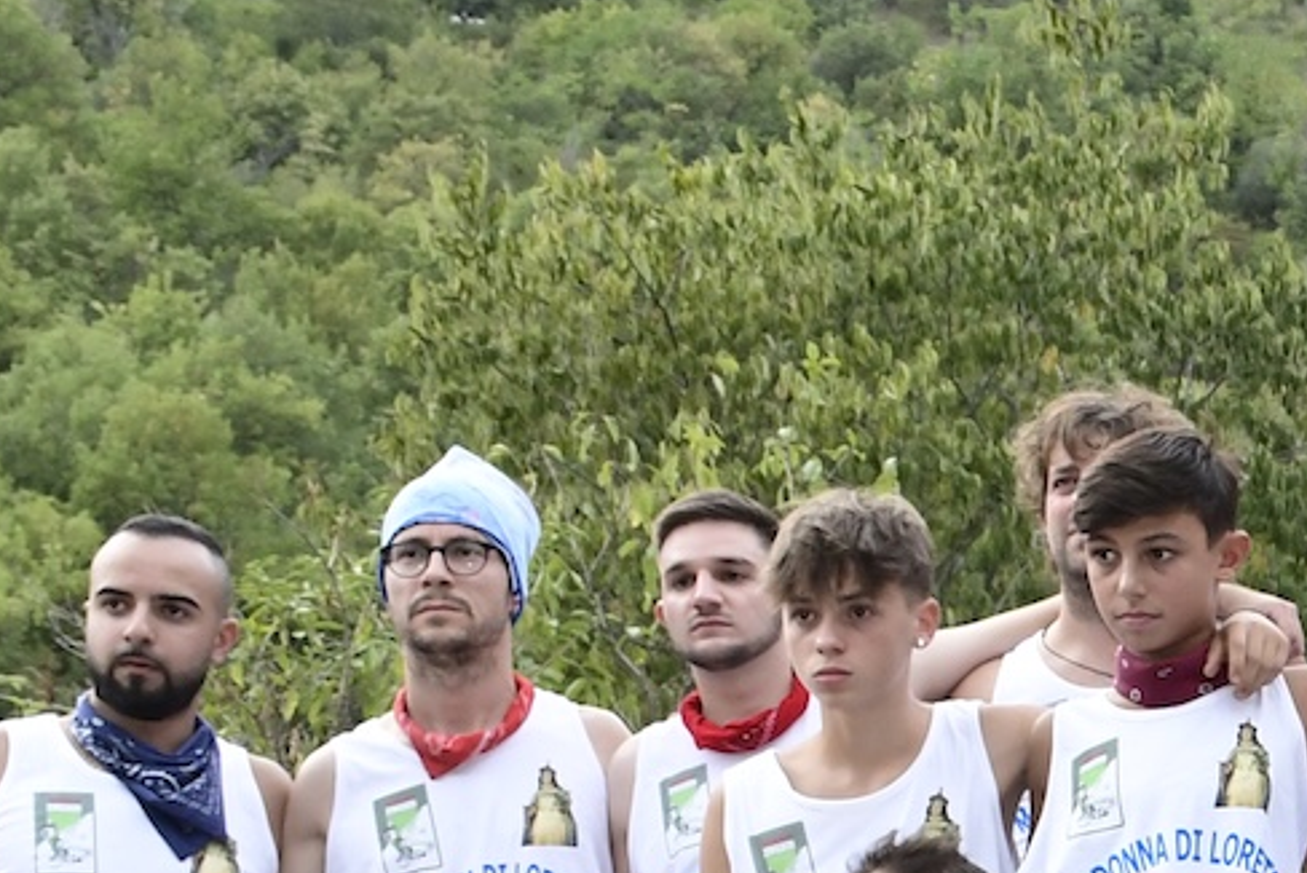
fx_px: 4141
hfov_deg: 16.4
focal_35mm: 114
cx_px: 1936
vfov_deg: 11.7
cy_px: 1091
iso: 1000
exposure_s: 1/160
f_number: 9
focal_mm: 20
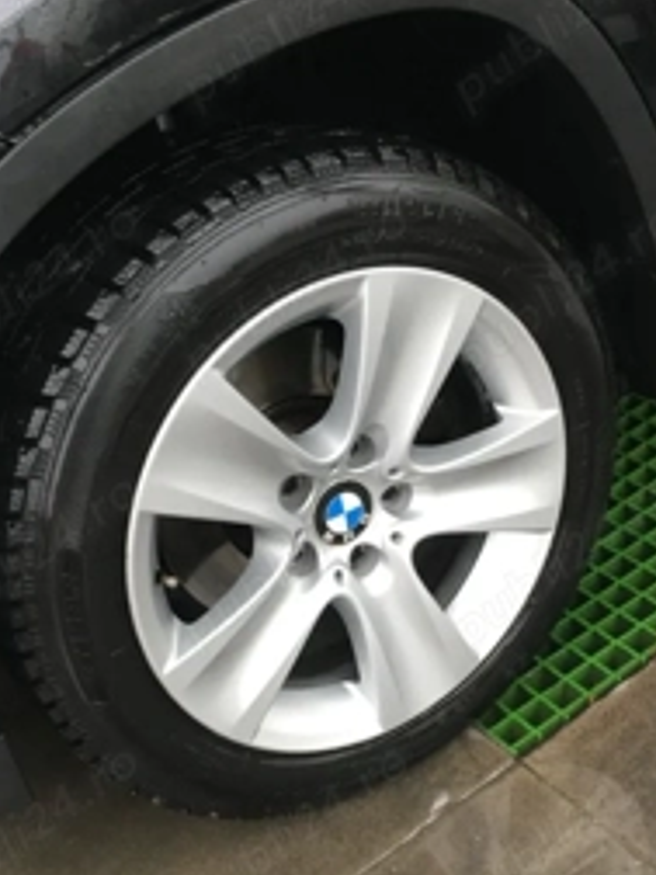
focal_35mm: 46
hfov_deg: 31.5
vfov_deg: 40.6
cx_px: 364
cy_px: 604
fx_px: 1162
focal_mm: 4.15
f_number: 2.2
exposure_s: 1/33
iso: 50
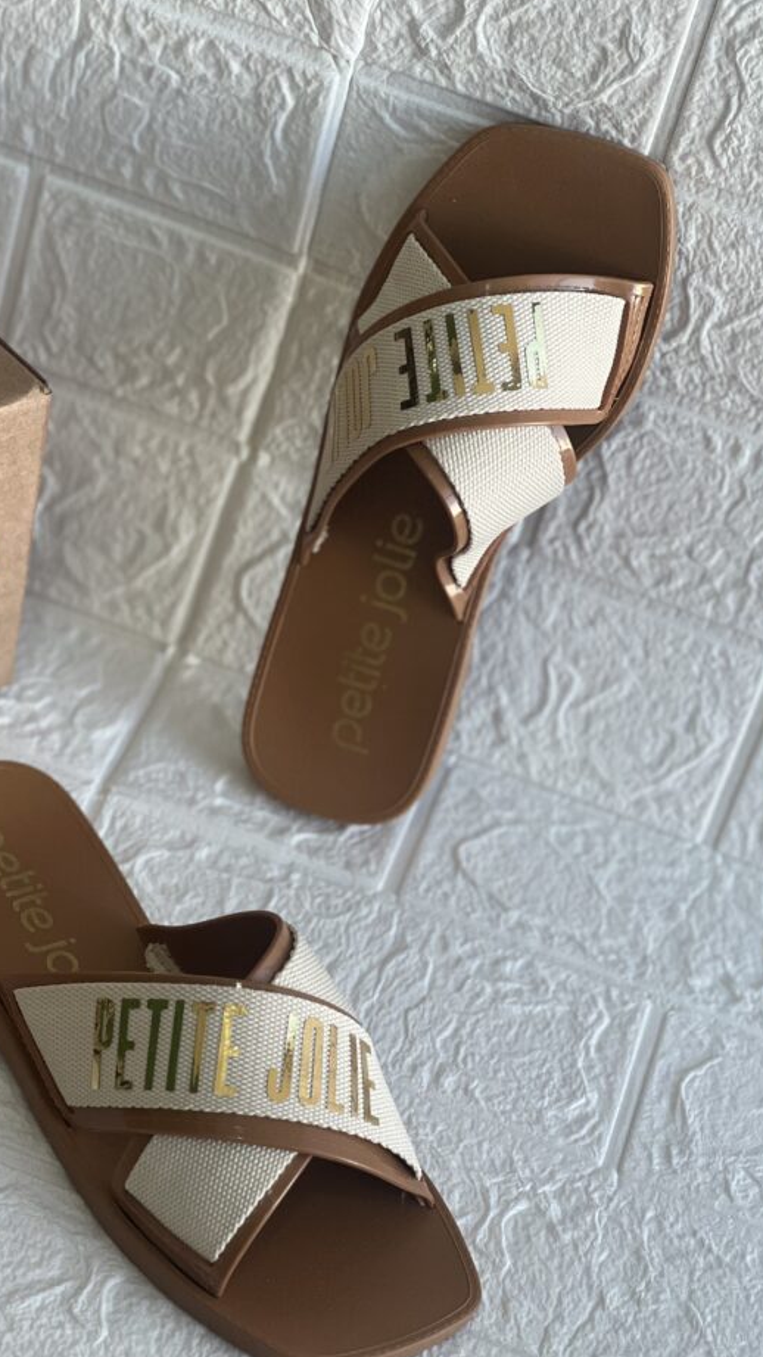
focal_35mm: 85
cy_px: 677
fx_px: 3058
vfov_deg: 25.0
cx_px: 262
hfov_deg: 14.2
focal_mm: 9
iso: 125
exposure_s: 1/120
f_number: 2.8
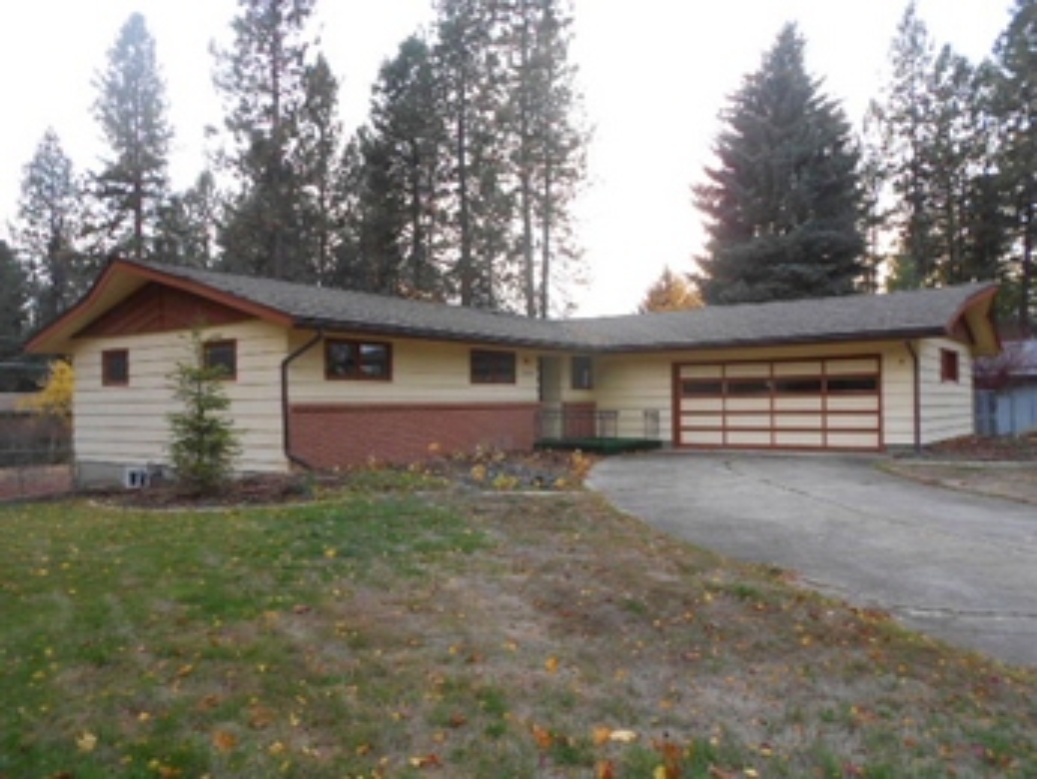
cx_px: 518
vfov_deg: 53.1
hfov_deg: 67.3
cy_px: 390
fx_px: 779
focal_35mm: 26
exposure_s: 1/40
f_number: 3.2
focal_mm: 4.6
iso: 80
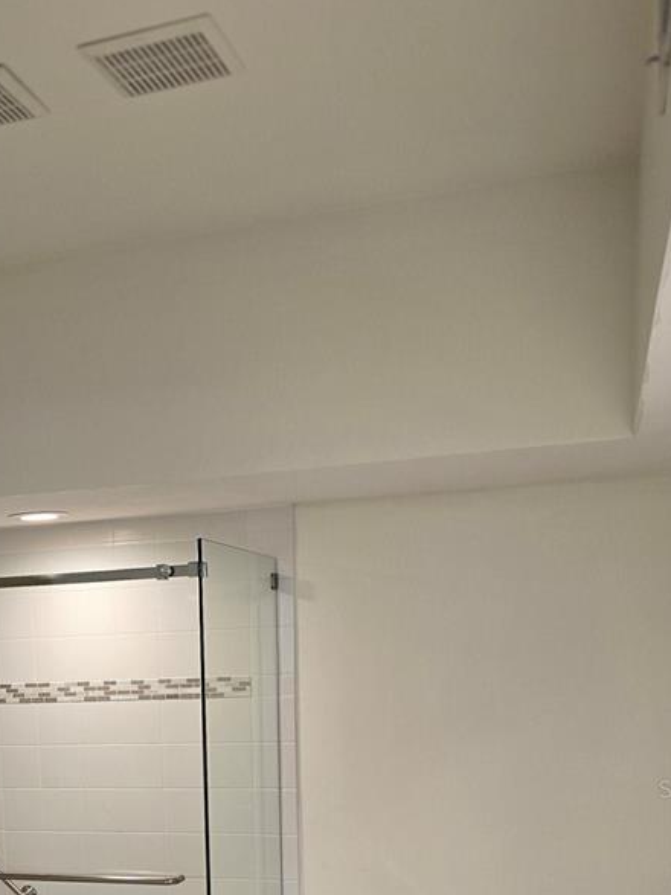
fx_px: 1215
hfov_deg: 29.7
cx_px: 81
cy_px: 788
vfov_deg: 38.0
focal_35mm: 47
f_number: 1.7
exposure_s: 1/100
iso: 125
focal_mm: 6.3
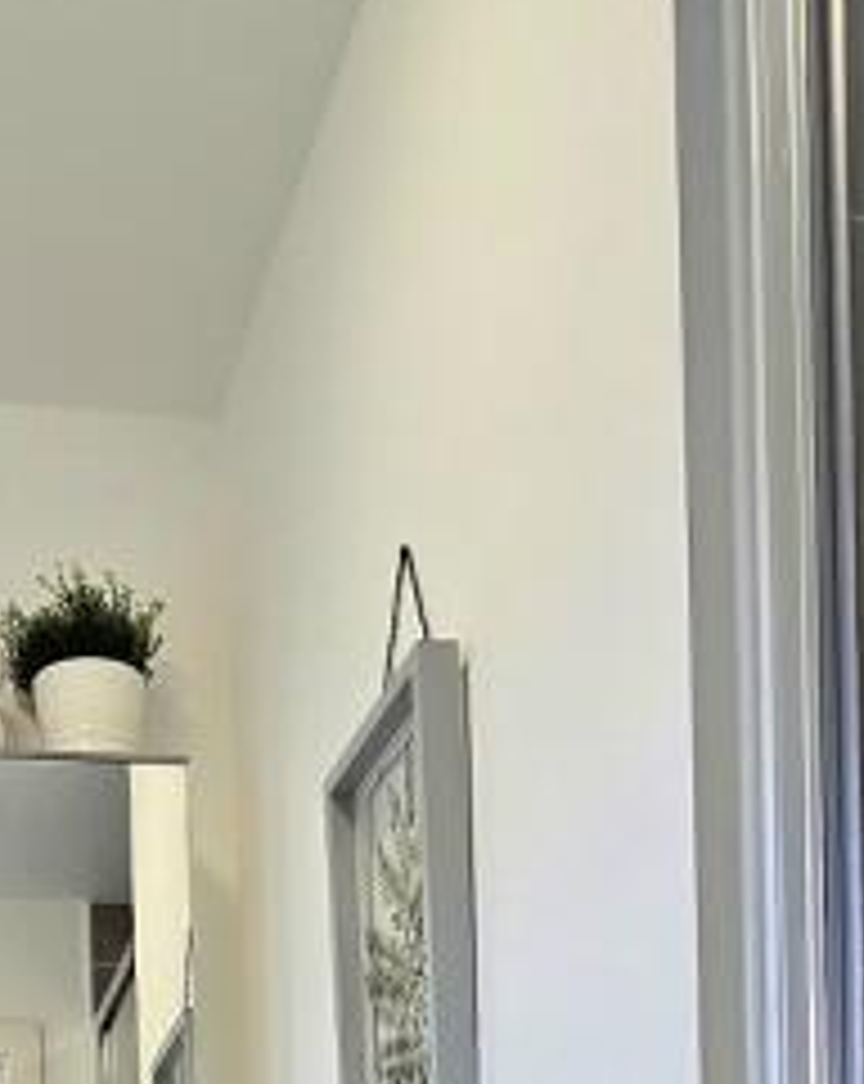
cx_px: 135
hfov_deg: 27.3
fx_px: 1730
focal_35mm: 54
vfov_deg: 25.9
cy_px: 1624
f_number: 2.2
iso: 50
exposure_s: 1/50.3
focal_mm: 2.2
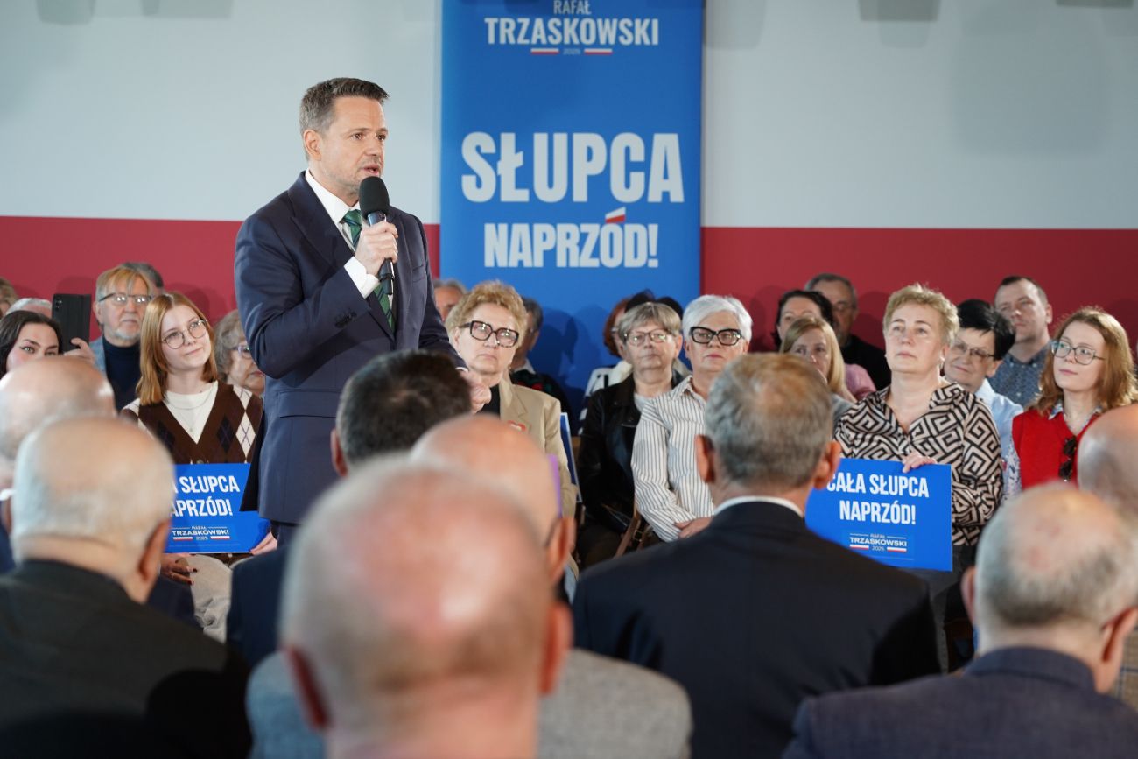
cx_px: 569
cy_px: 380
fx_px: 3319
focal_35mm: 105
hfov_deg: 19.5
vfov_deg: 13.0
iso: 1000
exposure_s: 1/100
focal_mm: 105
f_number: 5.6
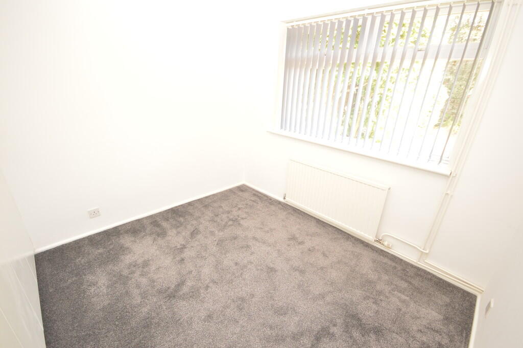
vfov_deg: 77.2
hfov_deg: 100.4
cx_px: 262
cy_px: 174
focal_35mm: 15
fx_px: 218
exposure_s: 1/60
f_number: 4
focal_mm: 10
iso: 900
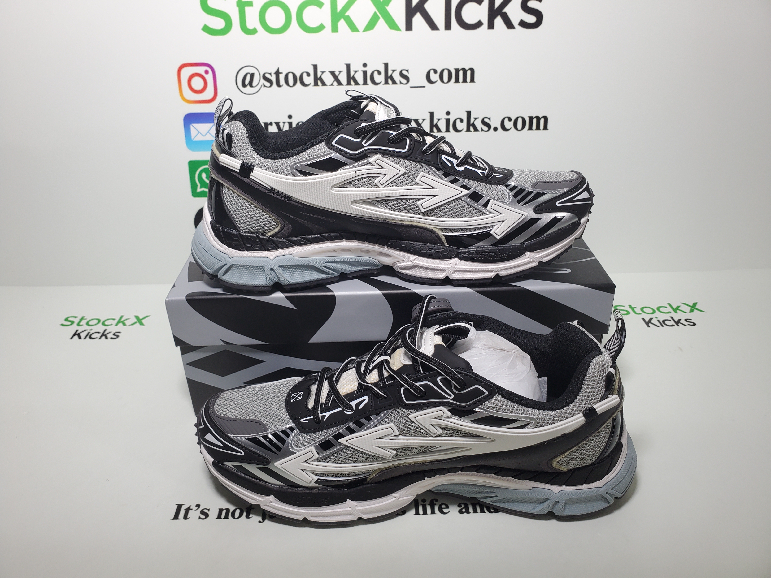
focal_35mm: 26
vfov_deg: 53.1
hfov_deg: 67.3
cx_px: 386
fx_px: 579
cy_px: 289
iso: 50
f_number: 2.4
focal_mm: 4.3
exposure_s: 1/160
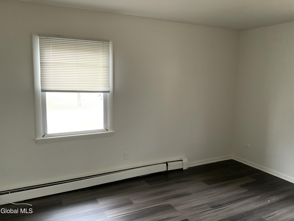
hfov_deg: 61.7
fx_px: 246
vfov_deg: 48.2
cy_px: 110
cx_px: 147
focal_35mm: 29
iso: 250
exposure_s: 1/60
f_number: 1.8
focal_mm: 3
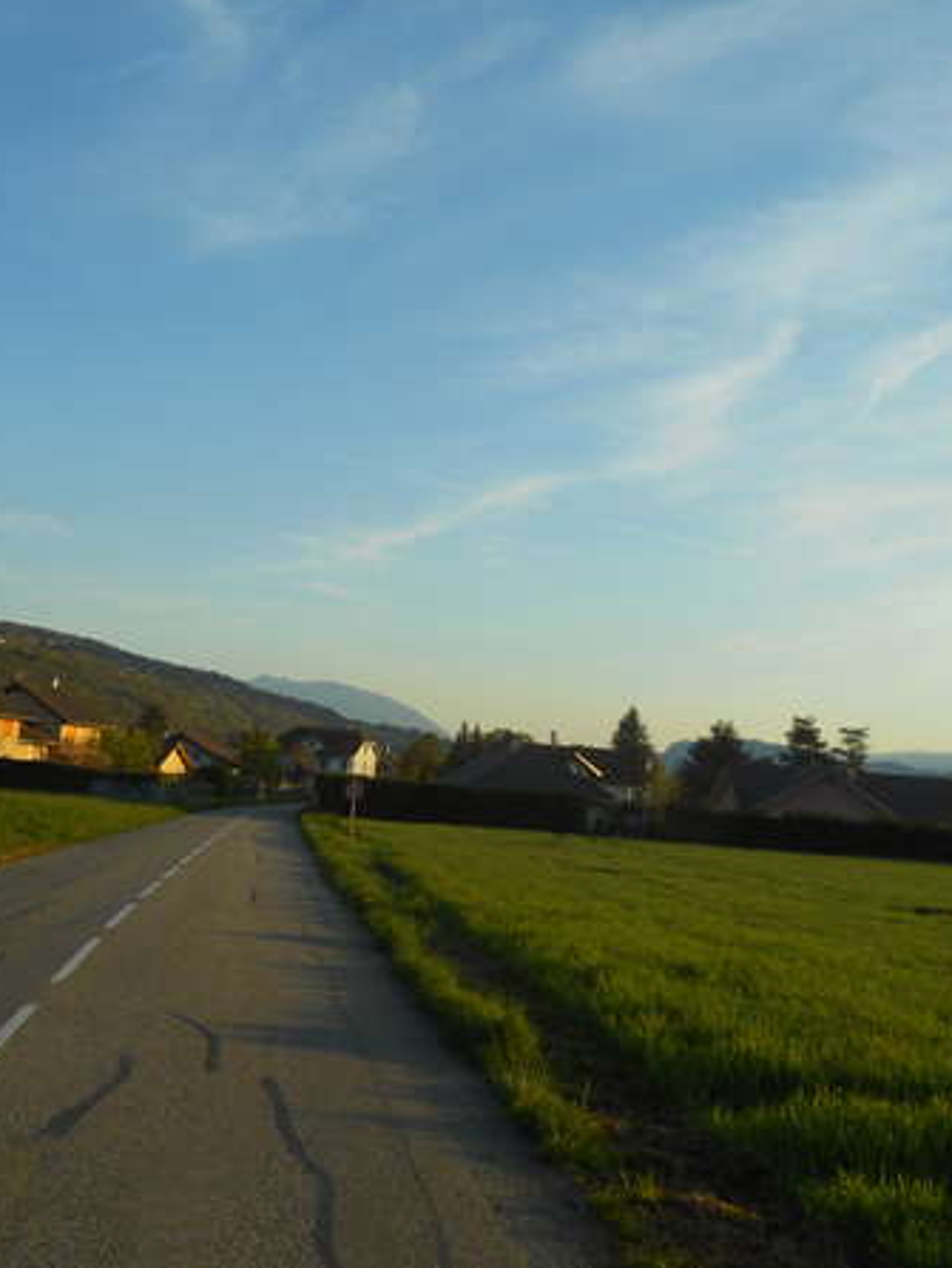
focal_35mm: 39
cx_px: 381
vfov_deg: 47.8
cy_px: 631
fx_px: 1429
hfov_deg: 36.7
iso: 80
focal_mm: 5.2
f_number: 4
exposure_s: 1/500
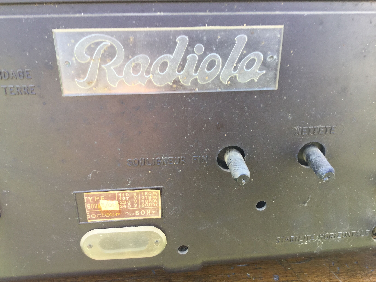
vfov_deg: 45.4
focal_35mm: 31
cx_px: 188
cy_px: 141
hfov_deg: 58.4
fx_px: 337
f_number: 2.4
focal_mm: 3.3
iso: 32
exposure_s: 1/50
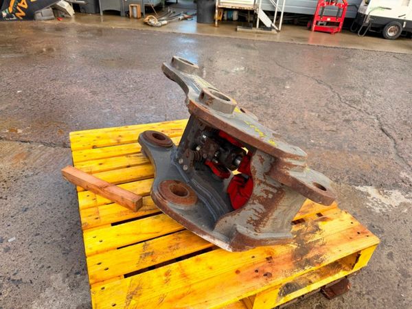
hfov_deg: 71.6
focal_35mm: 24
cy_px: 154
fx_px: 286
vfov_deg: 56.8
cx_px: 206
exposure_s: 1/524
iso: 80
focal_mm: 6.76
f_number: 1.78
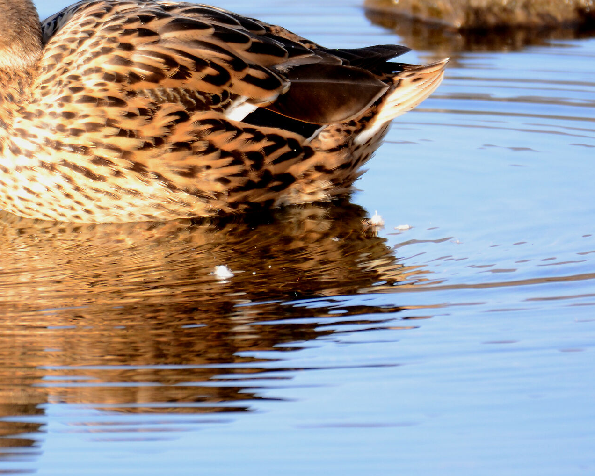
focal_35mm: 1328
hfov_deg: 1.5
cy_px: 182
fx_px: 23389
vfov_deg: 1.2
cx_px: 114
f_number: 5.6
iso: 400
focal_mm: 500
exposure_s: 1/250
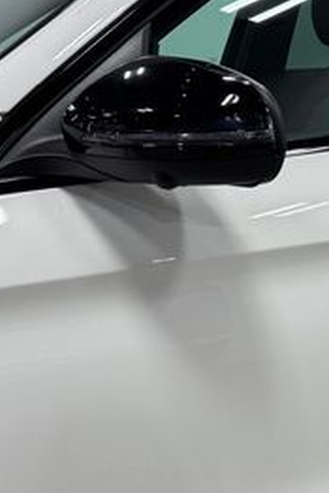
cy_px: 320
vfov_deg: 32.6
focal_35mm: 61
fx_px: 835
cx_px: 293
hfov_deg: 21.8
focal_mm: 6.76
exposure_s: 1/405
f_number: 1.78
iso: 80
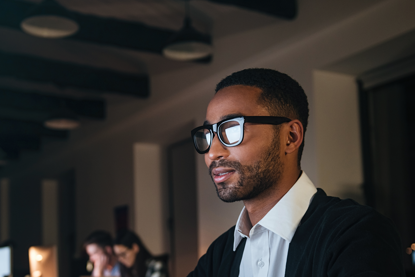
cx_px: 153
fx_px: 680
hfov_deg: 33.7
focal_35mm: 59
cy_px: 212
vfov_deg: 22.8
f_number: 2.8
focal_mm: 38
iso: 640
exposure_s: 1/80
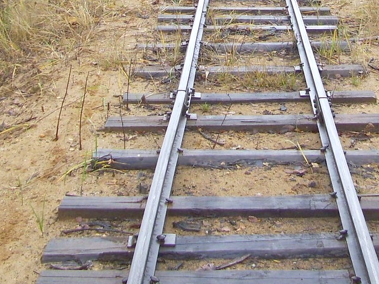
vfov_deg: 17.2
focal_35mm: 83
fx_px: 909
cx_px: 321
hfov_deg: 23.1
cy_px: -23
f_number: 2.9
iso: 80
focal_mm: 5.7
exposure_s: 1/80
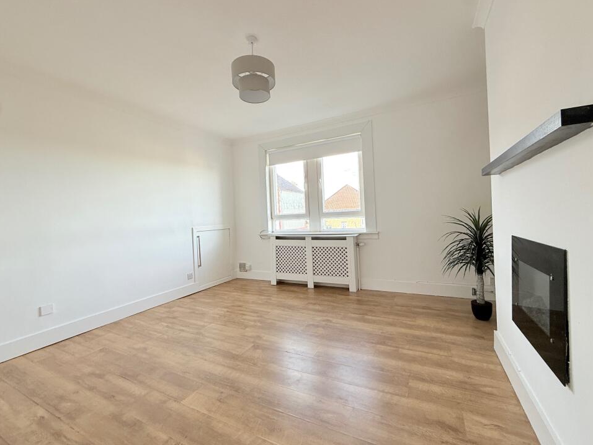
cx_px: 302
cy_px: 217
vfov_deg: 81.7
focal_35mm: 15
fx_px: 257
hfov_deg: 98.2
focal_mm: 2.22
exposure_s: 1/99
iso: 100
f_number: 2.2
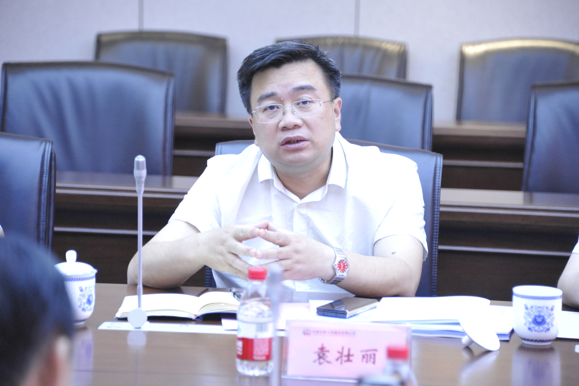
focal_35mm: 180
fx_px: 2893
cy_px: 193
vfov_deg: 7.6
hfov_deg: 11.4
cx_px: 290
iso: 6400
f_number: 5.6
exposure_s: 1/80
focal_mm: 180
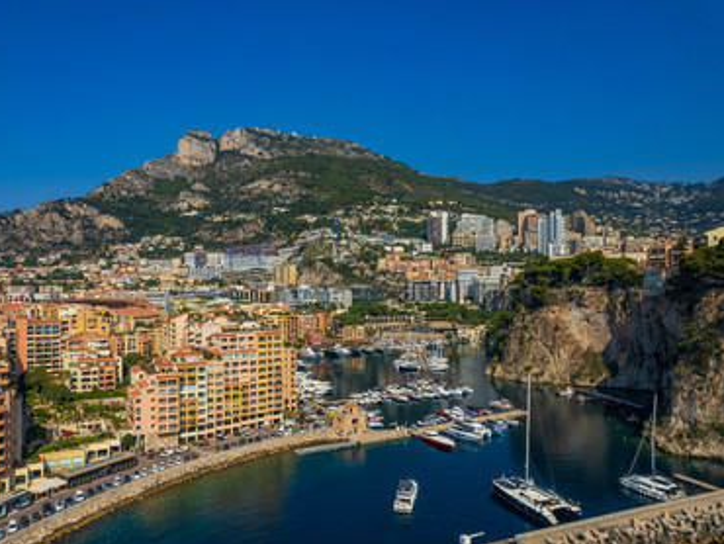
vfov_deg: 56.9
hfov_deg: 71.4
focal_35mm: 24
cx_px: 325
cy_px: 272
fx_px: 502
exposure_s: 1/4000
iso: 100
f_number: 2.8
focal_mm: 8.4
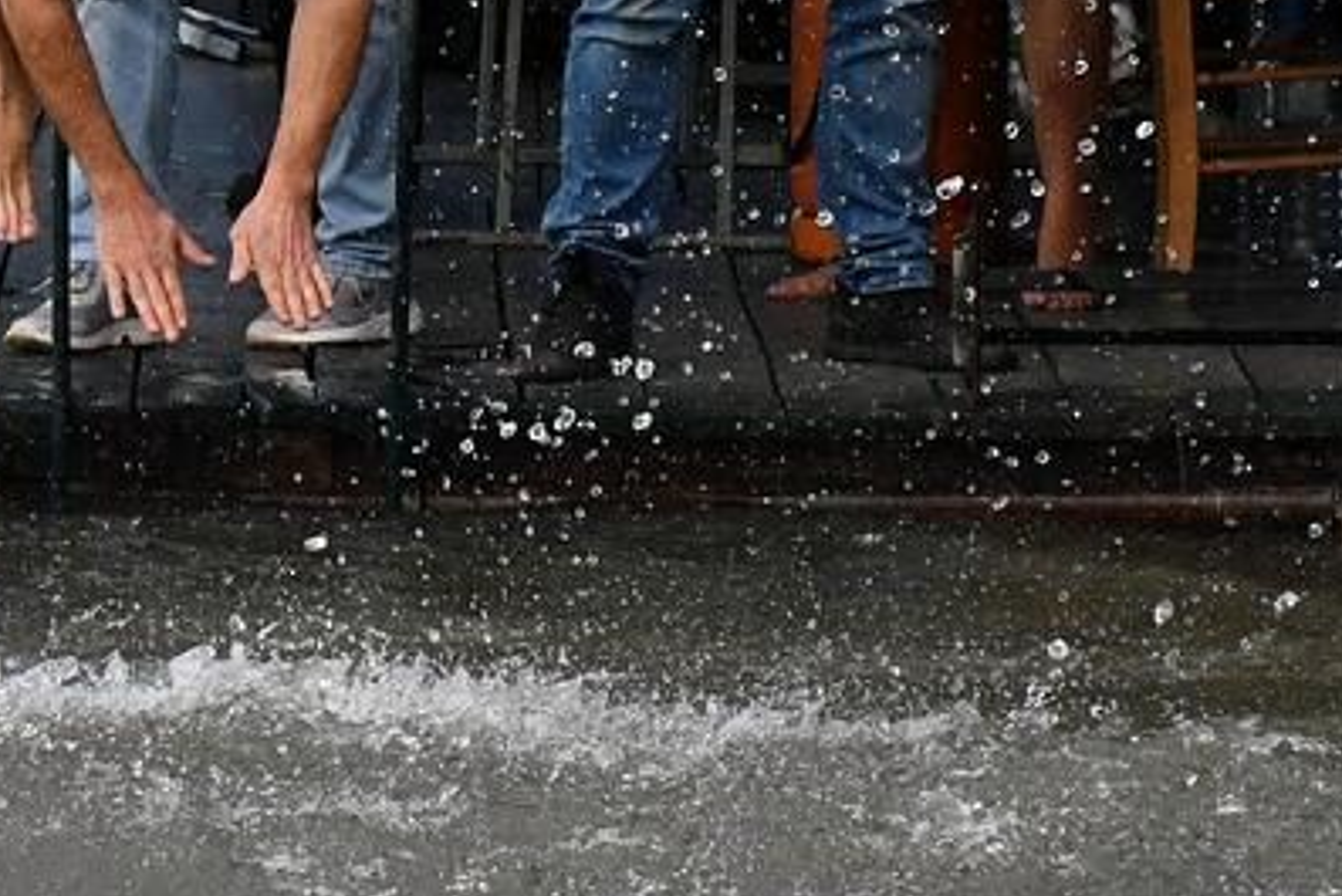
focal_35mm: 451
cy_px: 377
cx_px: -859
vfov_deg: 3.1
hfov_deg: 4.5
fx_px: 16817
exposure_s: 1/2000
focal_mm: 75
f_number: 13
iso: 2500
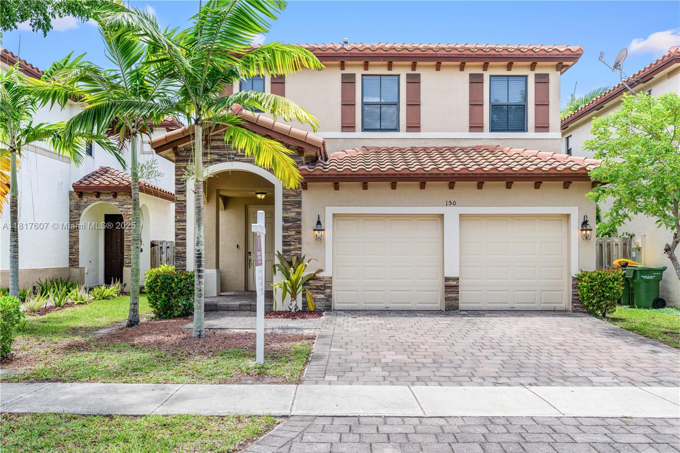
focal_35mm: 30
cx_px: 340
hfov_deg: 61.9
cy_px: 226
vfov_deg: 43.6
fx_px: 567
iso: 400
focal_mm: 30
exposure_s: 1/200
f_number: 8
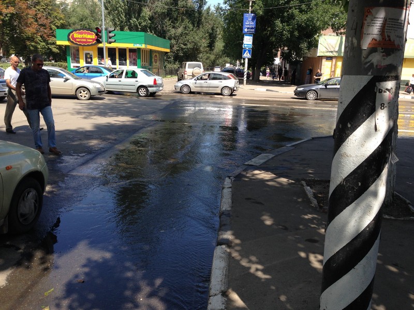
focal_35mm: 33
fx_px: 395
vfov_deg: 42.9
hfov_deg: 55.4
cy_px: 155
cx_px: 207
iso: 50
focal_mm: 4.12
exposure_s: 1/630
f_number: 2.4
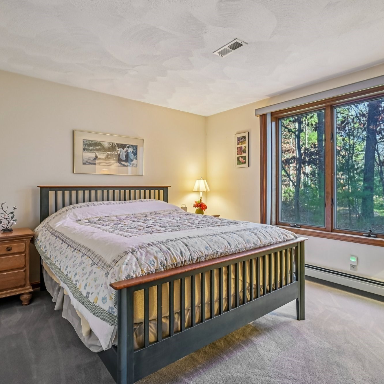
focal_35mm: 21
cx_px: 198
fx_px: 264
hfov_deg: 72.1
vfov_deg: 72.1
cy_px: 188
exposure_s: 1/5
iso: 400
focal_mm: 16
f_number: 8
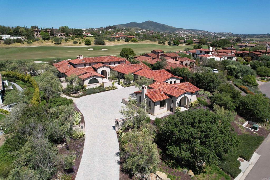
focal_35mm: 22
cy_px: 90
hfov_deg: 78.6
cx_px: 135
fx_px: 165
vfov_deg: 57.2
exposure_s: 1/2000
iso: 110
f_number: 2.8
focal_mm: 8.38
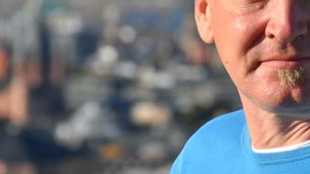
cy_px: 66
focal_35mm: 433
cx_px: 183
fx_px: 3557
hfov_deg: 5.0
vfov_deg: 2.8
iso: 200
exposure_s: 1/800
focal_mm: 120
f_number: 7.1
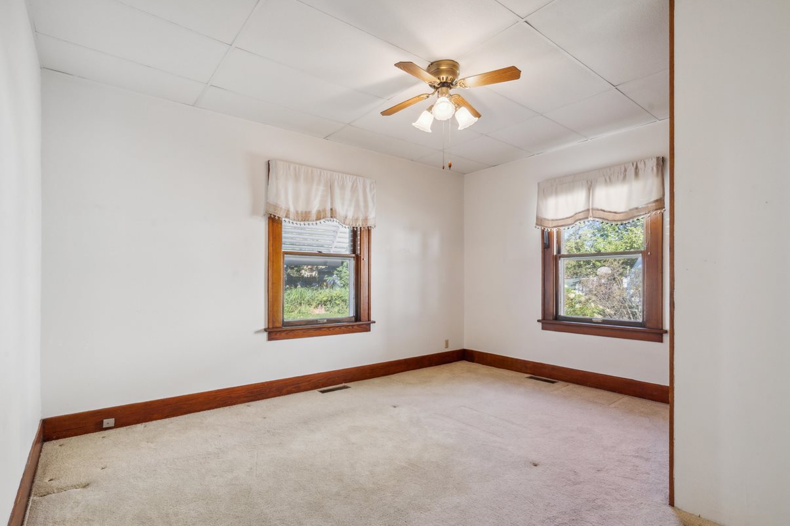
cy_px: 270
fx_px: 373
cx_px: 388
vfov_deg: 70.4
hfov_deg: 93.3
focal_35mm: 17
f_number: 10
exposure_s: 1/25
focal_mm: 16
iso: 640
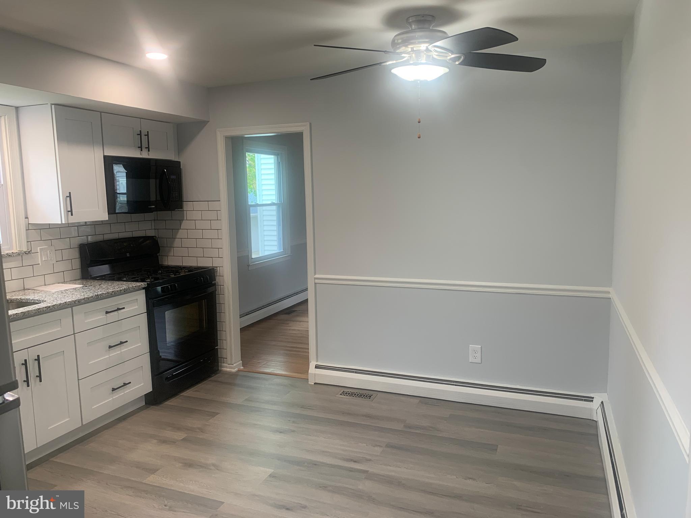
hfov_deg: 67.3
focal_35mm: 26
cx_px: 346
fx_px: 519
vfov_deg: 53.1
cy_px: 259
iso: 64
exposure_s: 1/60
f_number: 1.8
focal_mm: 4.25
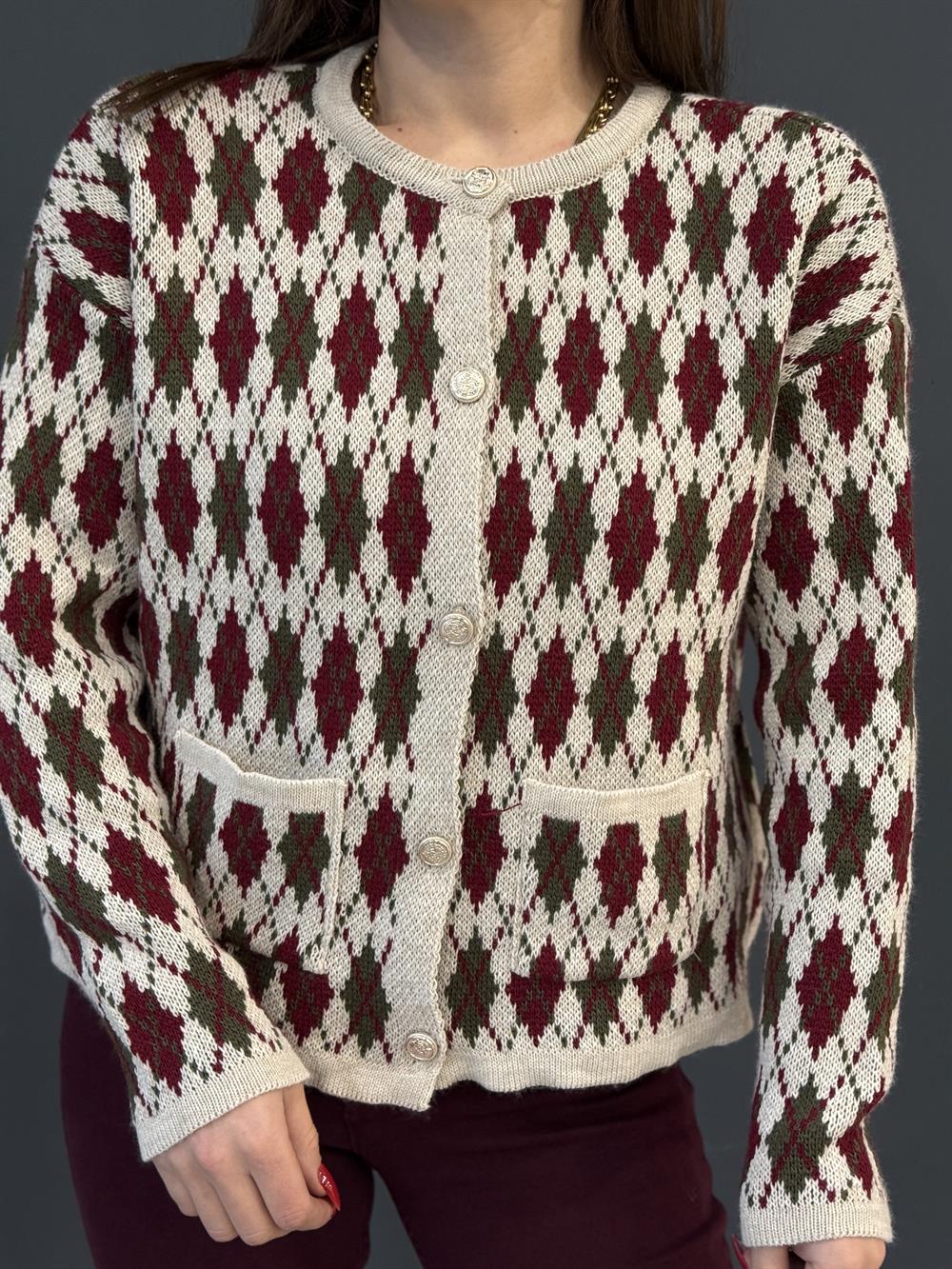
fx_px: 1760
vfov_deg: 39.7
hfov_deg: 30.3
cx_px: 476
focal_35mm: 48
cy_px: 634
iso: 250
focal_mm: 6.76
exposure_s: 1/60
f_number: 1.78
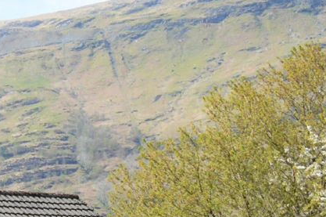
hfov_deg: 13.2
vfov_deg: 9.6
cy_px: 343
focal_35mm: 138
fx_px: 1248
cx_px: -295
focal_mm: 20
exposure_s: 1/200
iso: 100
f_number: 7.1
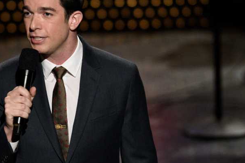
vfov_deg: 2.5
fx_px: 3790
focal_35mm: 557
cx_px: 54
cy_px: 74
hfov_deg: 3.7
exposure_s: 1/320
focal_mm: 300
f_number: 3.5
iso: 5000
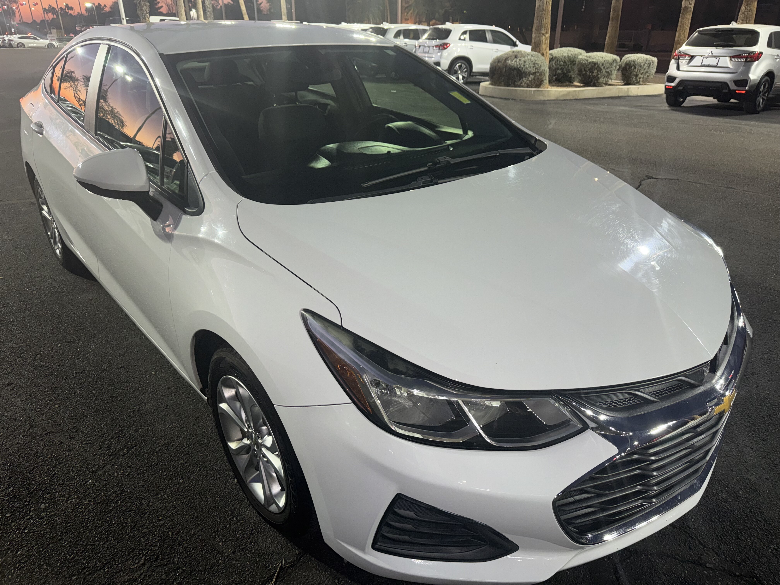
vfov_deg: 56.8
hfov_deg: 71.6
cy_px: 292
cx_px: 390
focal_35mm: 24
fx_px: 541
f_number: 1.78
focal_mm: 6.76
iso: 80
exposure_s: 1/24
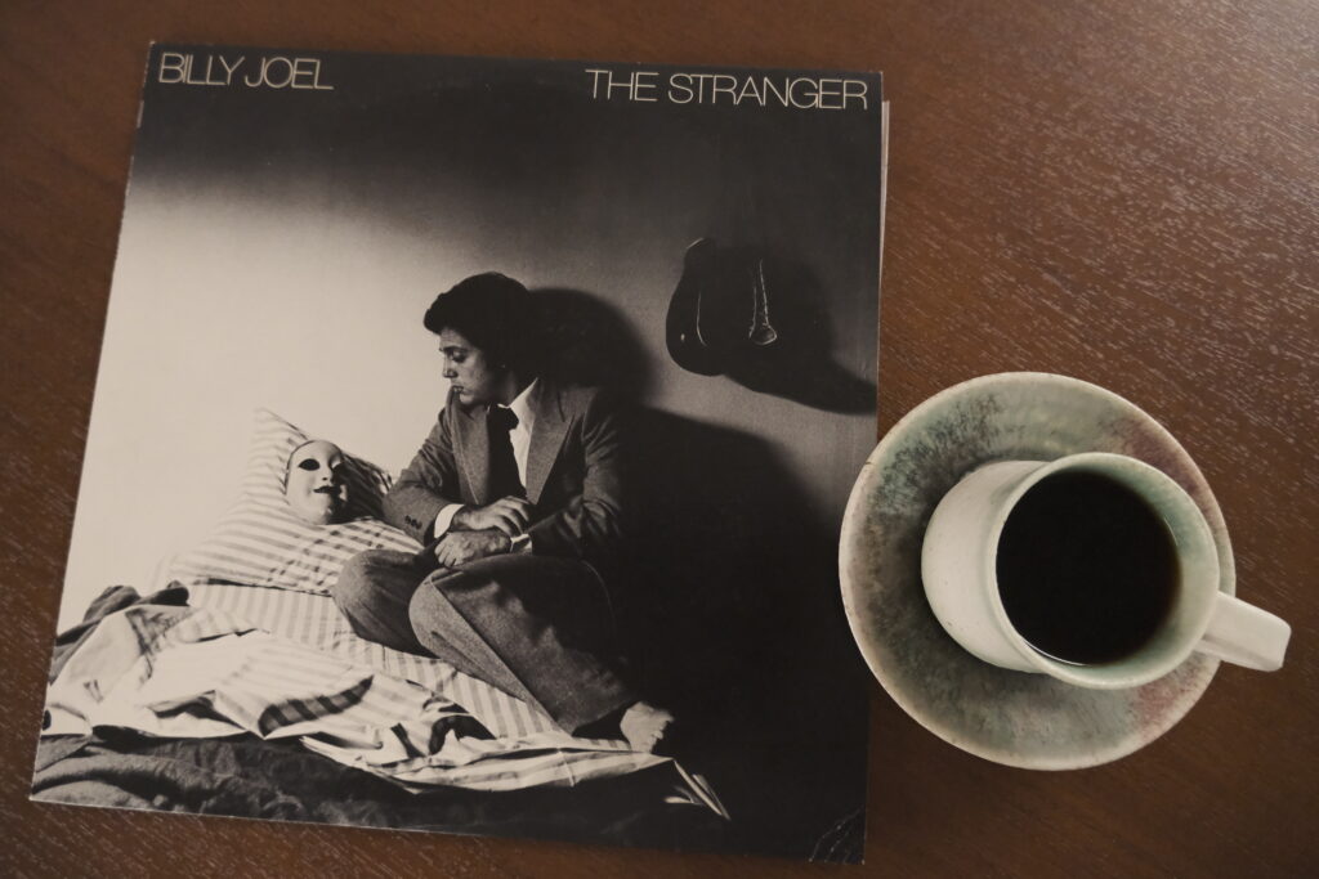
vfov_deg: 55.1
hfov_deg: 76.1
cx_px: 660
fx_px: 843
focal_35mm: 23
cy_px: 440
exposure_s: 1/26
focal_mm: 15
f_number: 3.5
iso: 6400
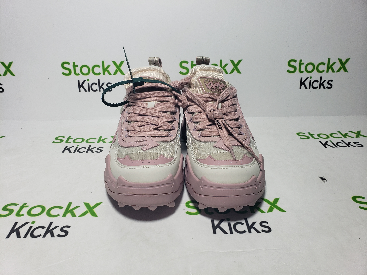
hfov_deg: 67.3
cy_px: 138
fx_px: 276
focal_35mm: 26
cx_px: 184
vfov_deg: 53.1
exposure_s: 1/263
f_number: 2.4
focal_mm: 4.3
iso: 50
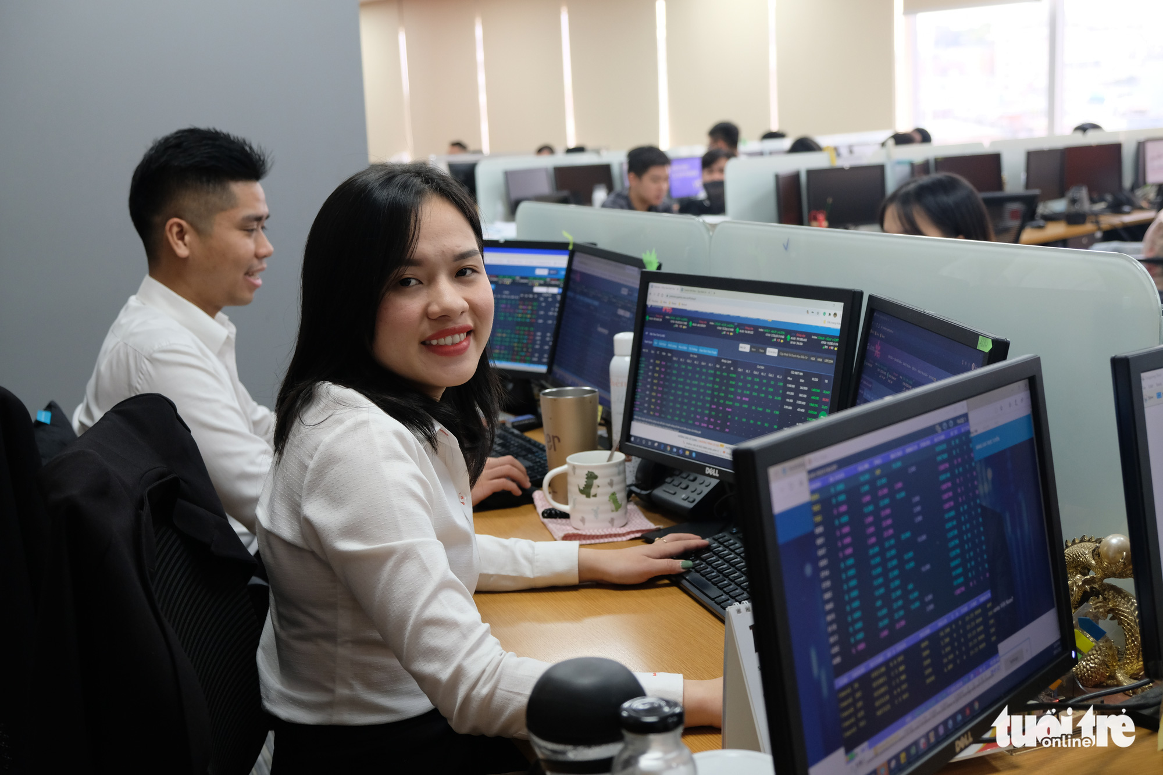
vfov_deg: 29.9
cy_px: 388
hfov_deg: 43.6
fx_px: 1454
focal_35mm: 45
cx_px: 582
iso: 640
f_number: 4
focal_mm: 30.2
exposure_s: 1/60
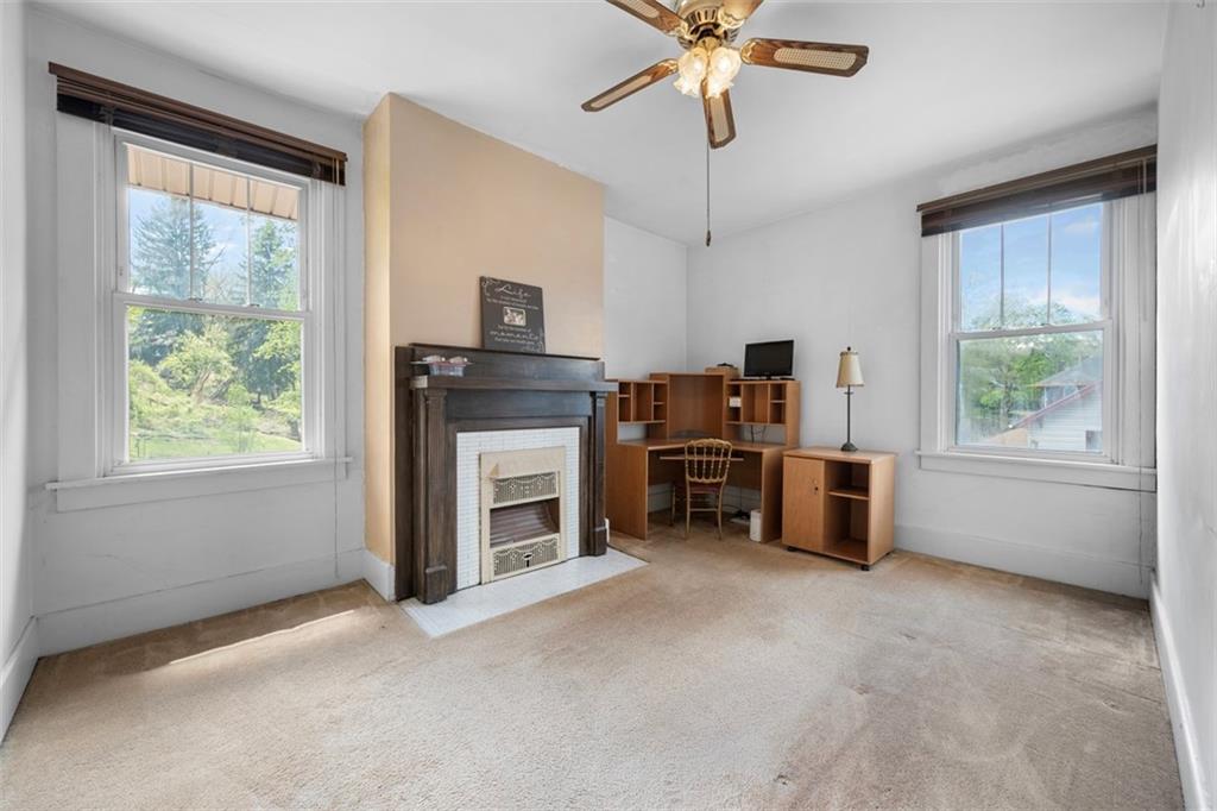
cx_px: 608
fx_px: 473
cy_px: 406
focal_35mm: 14
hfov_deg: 104.3
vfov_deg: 81.2
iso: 400
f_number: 8
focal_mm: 14
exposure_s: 1/3
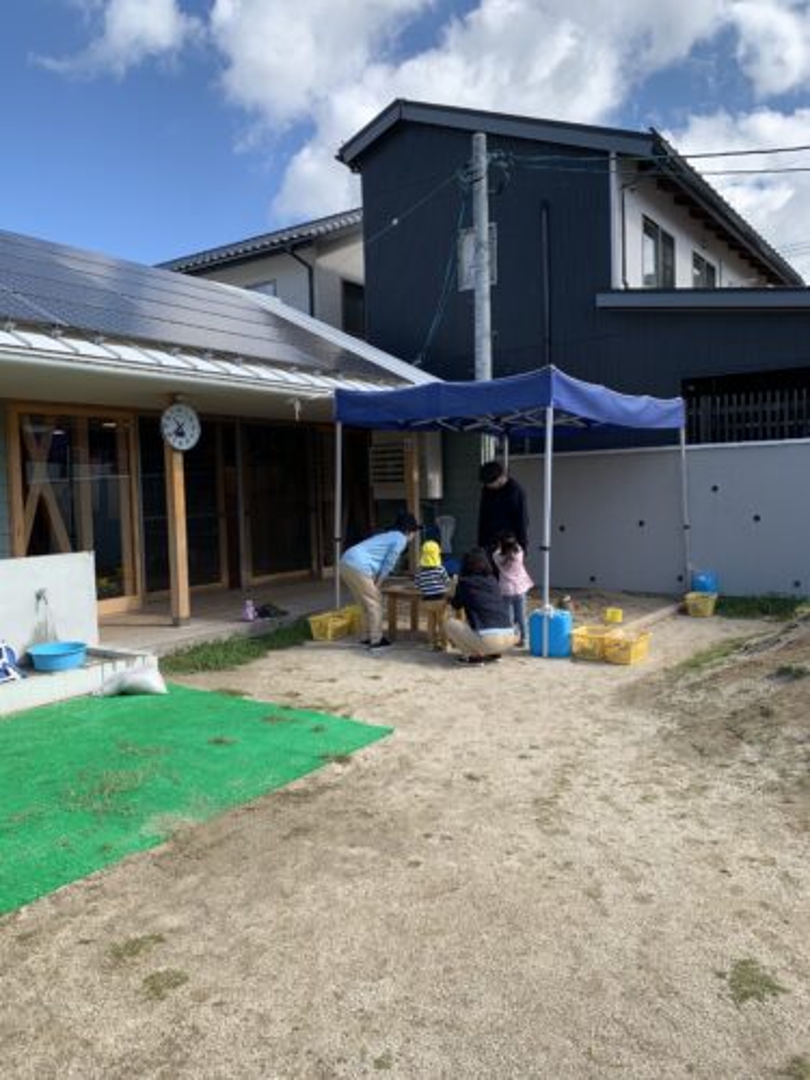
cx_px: 405
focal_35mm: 26
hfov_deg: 53.1
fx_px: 811
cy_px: 540
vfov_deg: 67.3
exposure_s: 1/1124
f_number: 1.8
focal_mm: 4.25
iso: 25
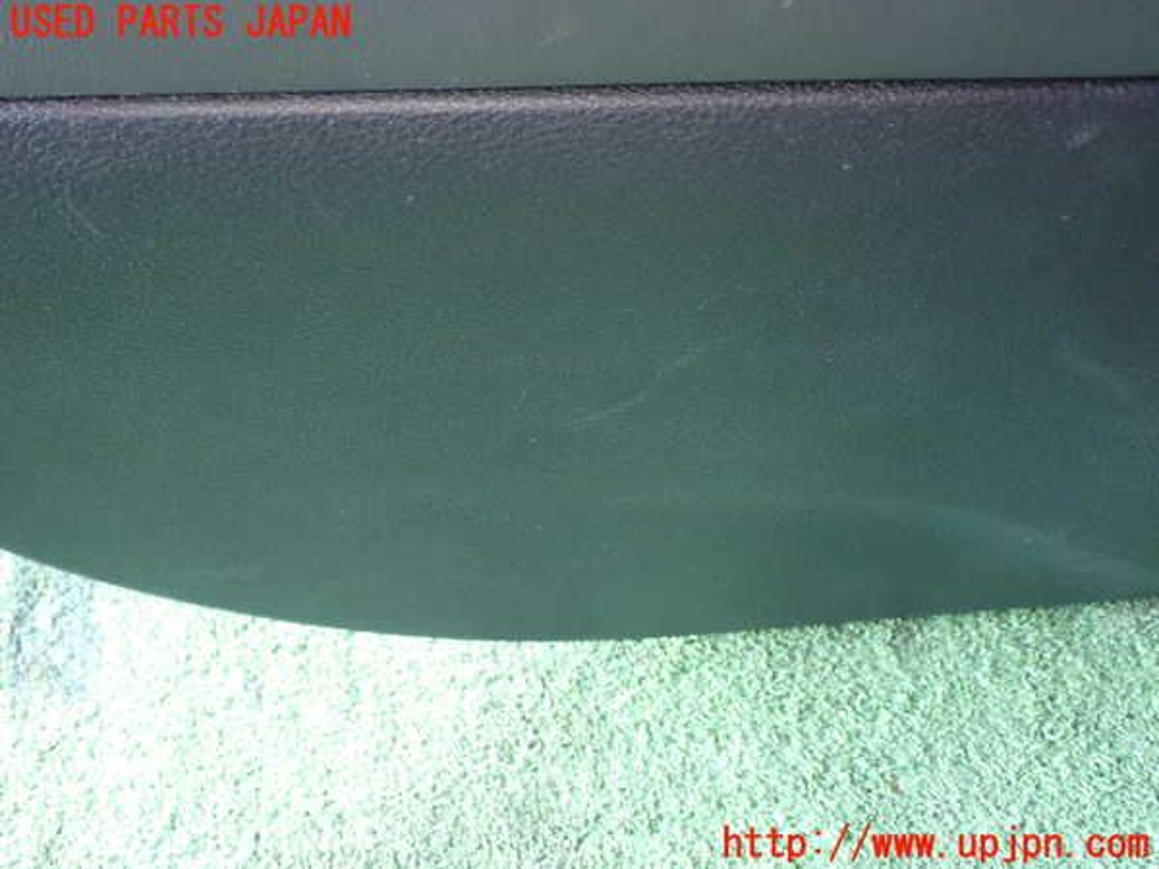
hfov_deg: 45.8
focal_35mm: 41
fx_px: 1373
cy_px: 434
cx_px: 580
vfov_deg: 35.1
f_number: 2.8
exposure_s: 1/20
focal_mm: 7.31
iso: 800
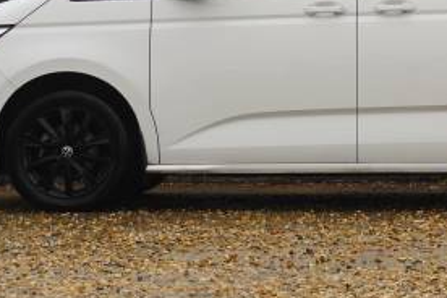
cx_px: 368
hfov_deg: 16.3
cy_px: 10
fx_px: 1552
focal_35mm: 125
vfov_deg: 10.9
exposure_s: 1/60
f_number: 5.6
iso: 200
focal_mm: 36
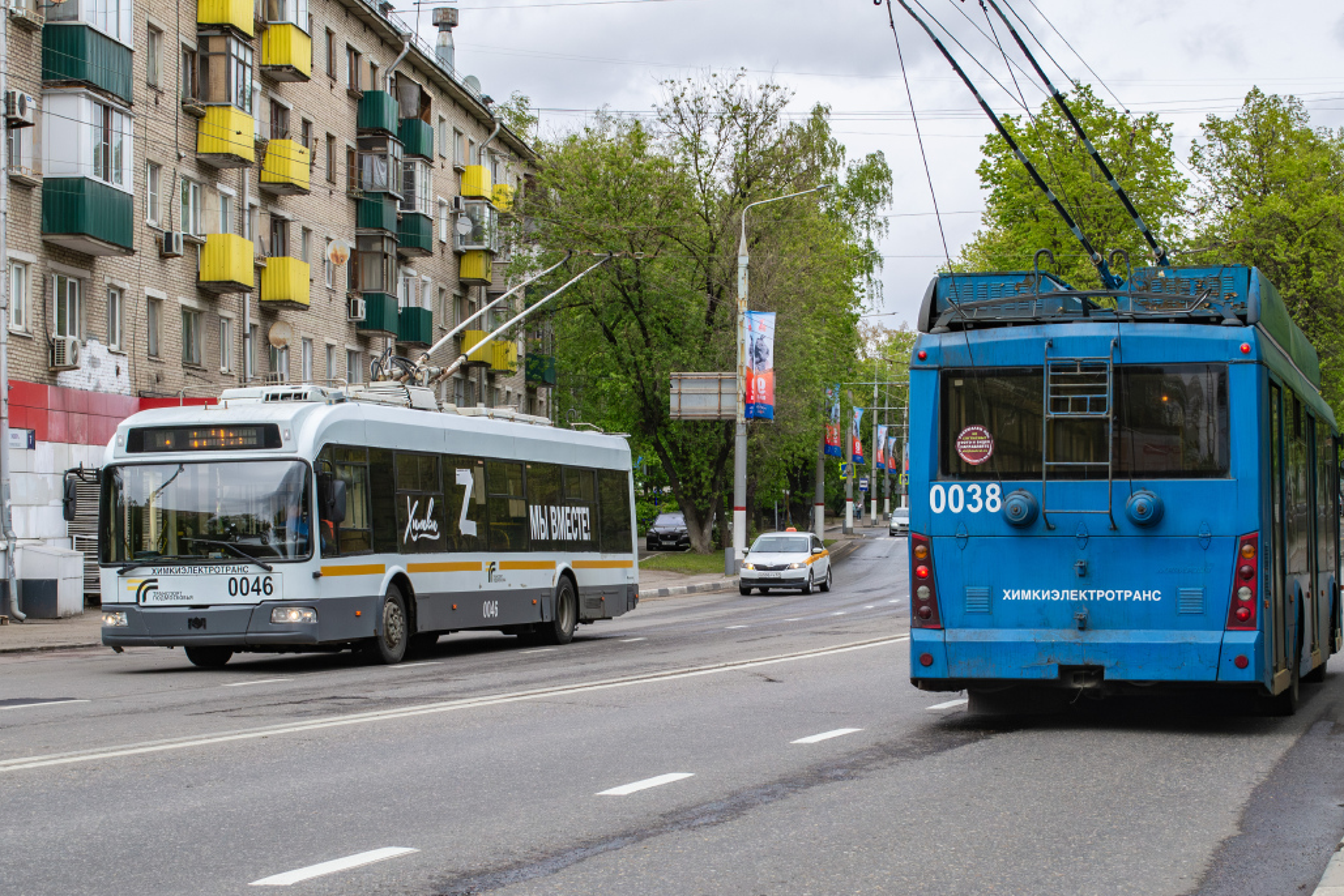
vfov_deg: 18.9
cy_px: 377
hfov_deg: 28.1
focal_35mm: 72
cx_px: 687
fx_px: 2688
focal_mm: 38
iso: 400
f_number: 8
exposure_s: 1/1000
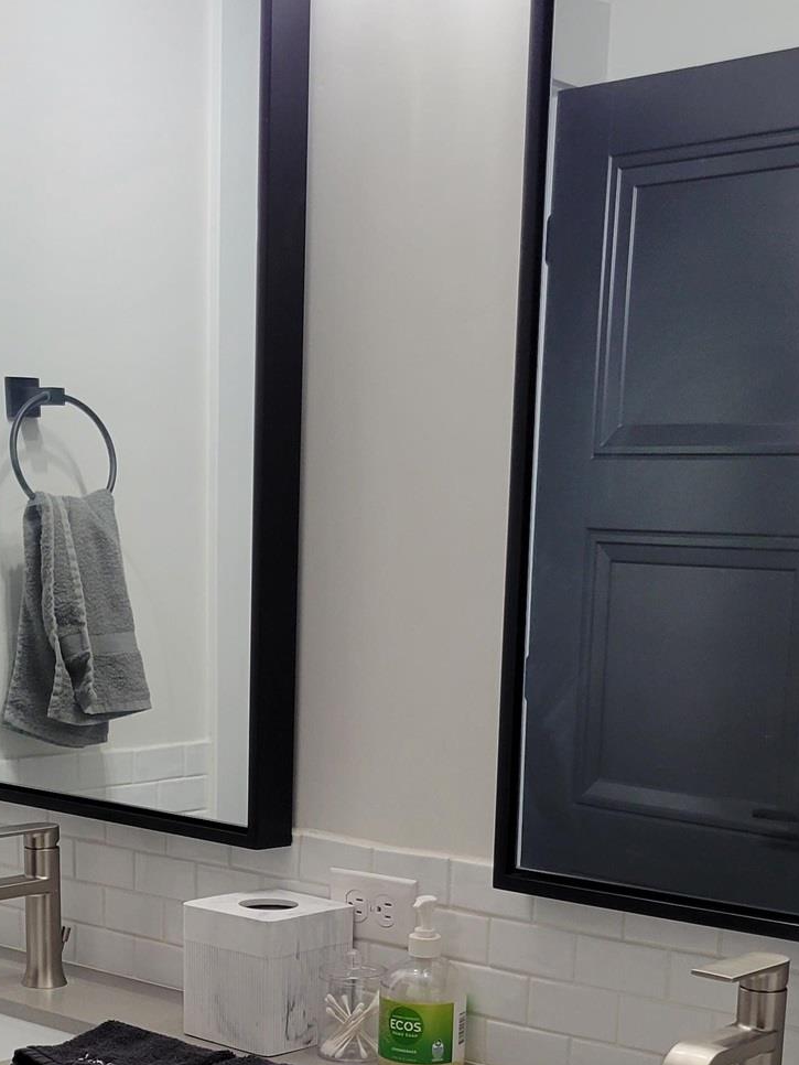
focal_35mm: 62
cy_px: 1004
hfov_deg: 23.6
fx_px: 1907
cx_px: 309
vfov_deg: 29.6
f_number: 1.8
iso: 160
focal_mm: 5.4
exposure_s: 1/120
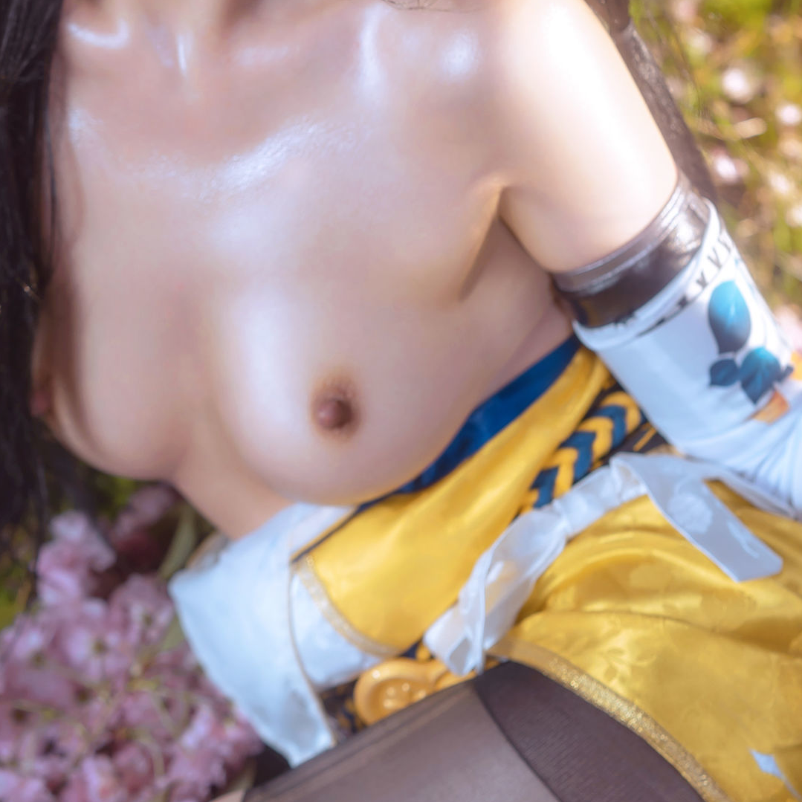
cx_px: 305
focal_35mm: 104
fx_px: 2726
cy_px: 211
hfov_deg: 16.7
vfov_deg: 16.7
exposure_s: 1/30
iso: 200
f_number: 3.5
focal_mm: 55
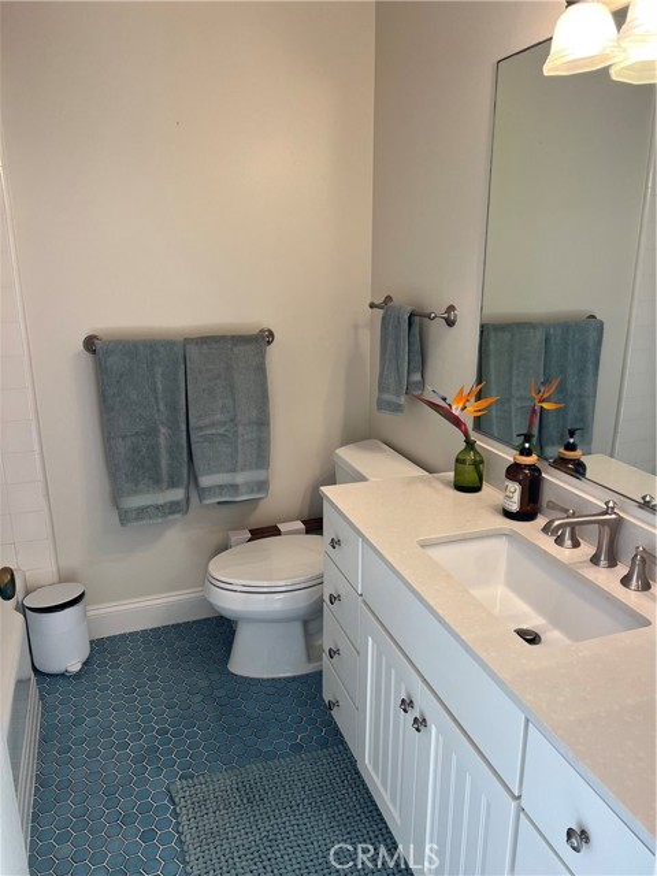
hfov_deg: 53.1
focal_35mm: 26
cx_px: 328
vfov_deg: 67.3
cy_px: 438
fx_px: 658
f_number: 1.5
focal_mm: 5.7
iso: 80
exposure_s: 1/120
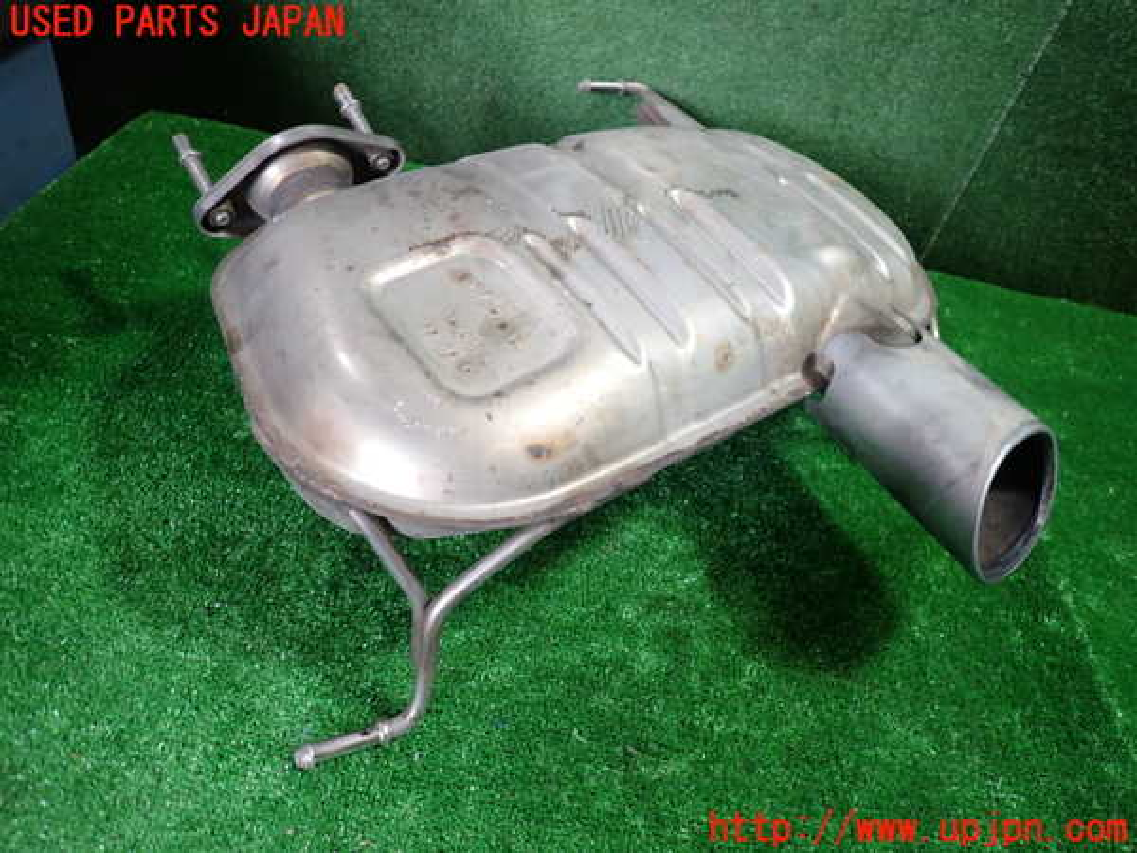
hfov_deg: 69.4
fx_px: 821
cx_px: 568
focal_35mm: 25
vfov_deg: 54.9
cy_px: 426
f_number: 2
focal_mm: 4.5
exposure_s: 1/40
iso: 200
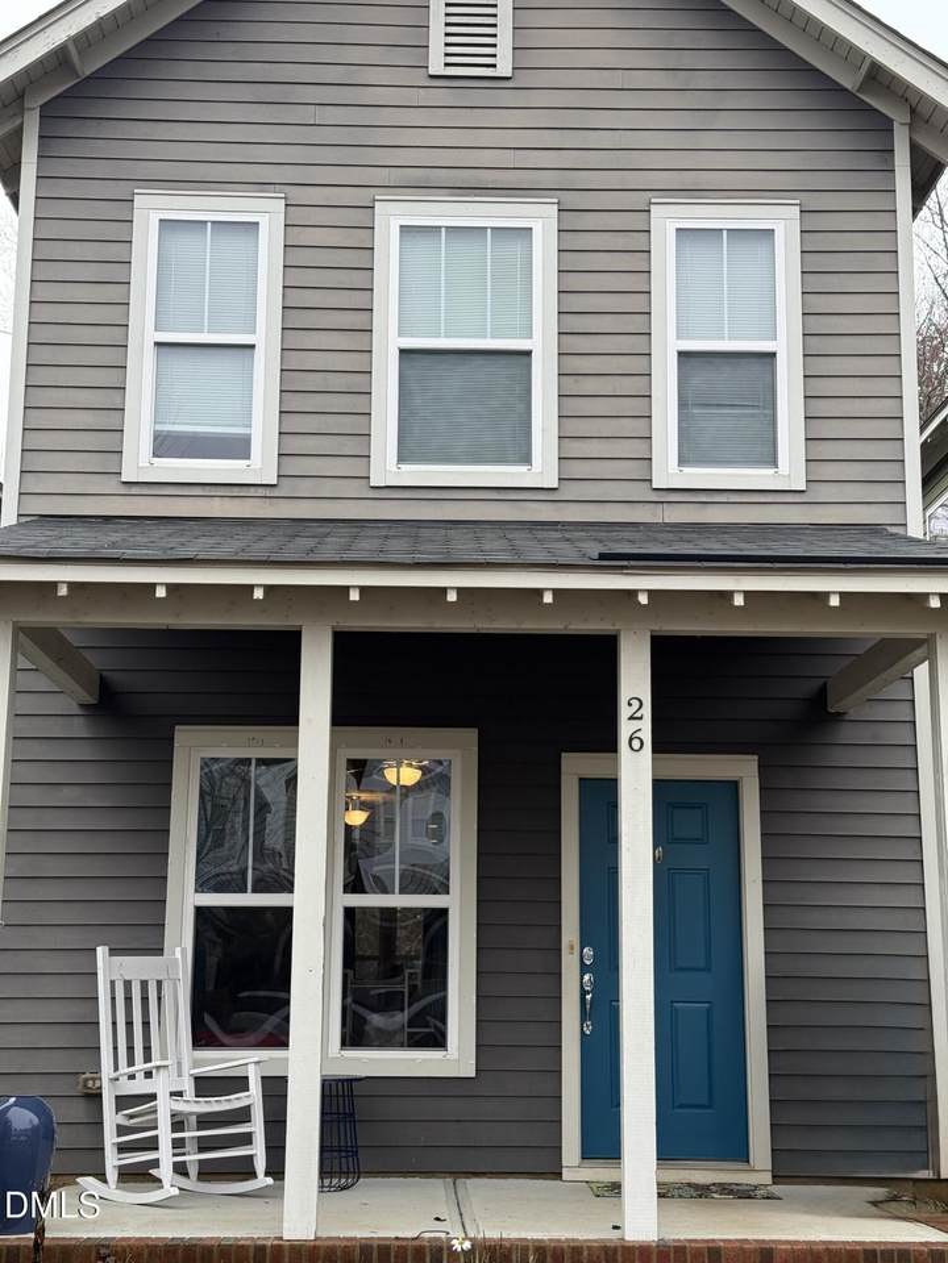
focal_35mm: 48
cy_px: 632
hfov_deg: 30.3
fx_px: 1753
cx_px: 474
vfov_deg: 39.7
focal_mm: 6.76
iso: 64
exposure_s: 1/875
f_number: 1.78
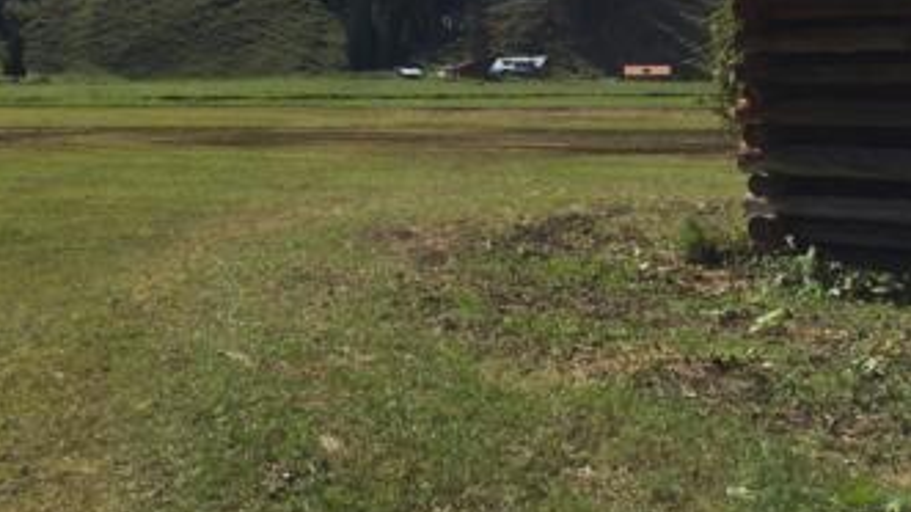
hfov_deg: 37.2
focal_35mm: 56
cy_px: 8
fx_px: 1352
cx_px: 431
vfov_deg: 20.8
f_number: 2.2
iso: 32
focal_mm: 4.15
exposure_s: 1/3300
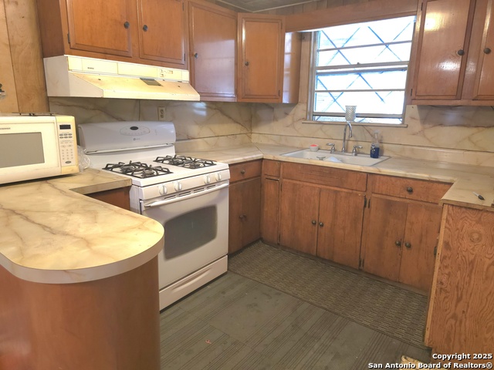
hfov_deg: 73.9
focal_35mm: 23
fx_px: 328
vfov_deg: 58.9
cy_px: 185
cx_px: 247
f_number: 1.7
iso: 500
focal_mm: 6.3
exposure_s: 1/24
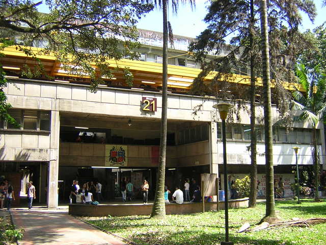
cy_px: 122
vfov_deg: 39.7
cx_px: 163
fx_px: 339
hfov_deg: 51.4
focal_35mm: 36
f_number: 2.6
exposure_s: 1/250
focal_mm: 4.7
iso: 100
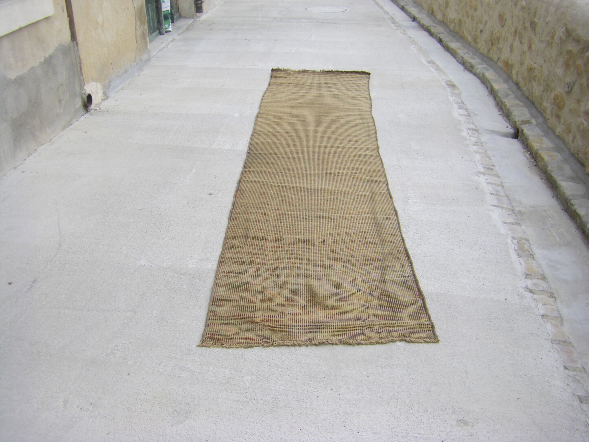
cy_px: 221
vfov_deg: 37.7
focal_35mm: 38
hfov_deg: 49.0
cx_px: 294
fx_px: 647
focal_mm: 6.3
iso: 64
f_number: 3.5
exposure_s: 1/250
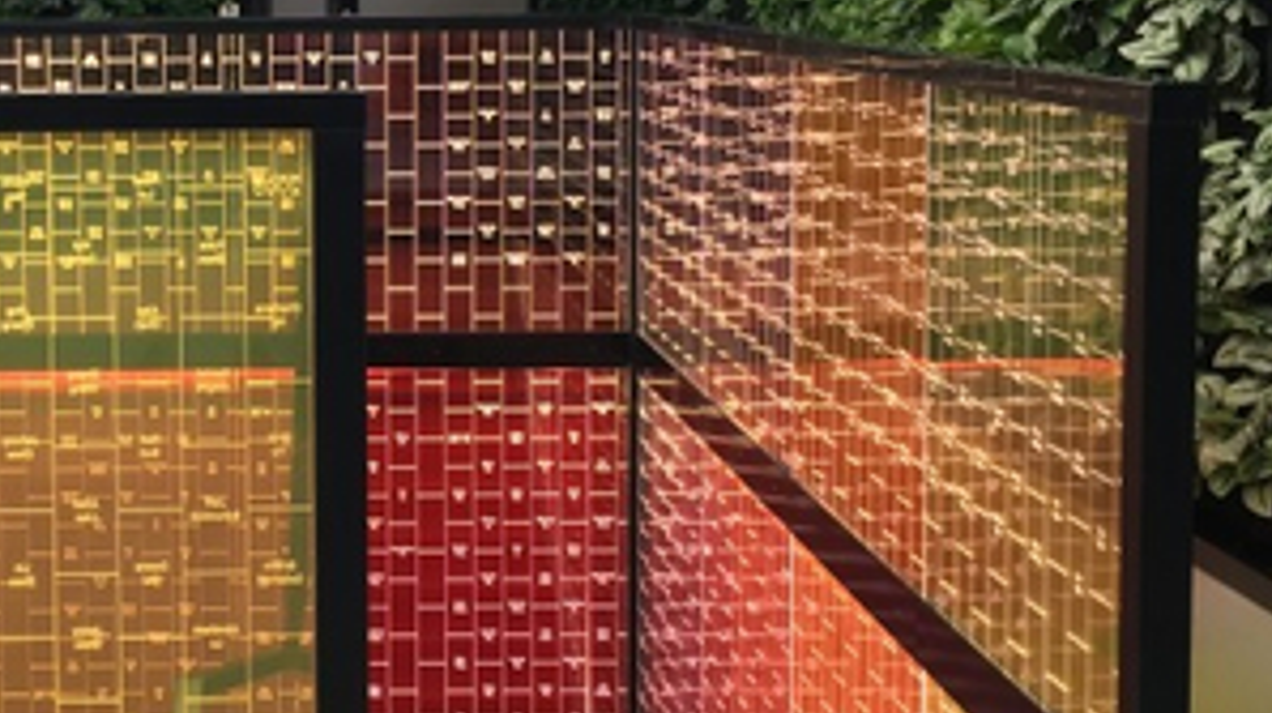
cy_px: 203
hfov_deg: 30.1
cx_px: 205
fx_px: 2291
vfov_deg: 17.6
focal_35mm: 68
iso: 25
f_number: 2.2
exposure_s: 1/33
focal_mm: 4.15
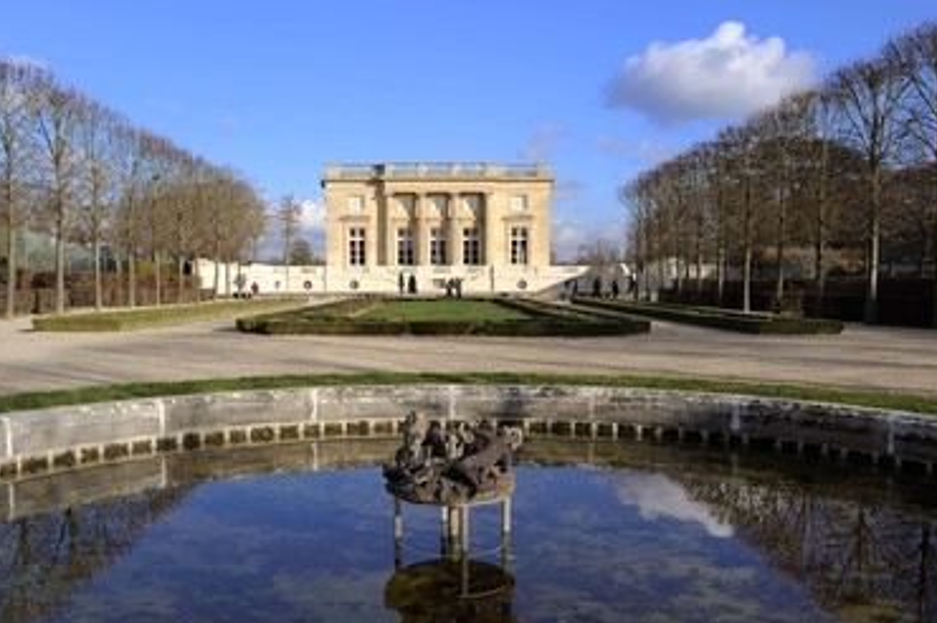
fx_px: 858
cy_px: 352
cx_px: 442
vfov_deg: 39.8
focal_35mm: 33
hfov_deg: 57.2
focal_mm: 29
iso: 200
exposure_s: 1/160
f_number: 11
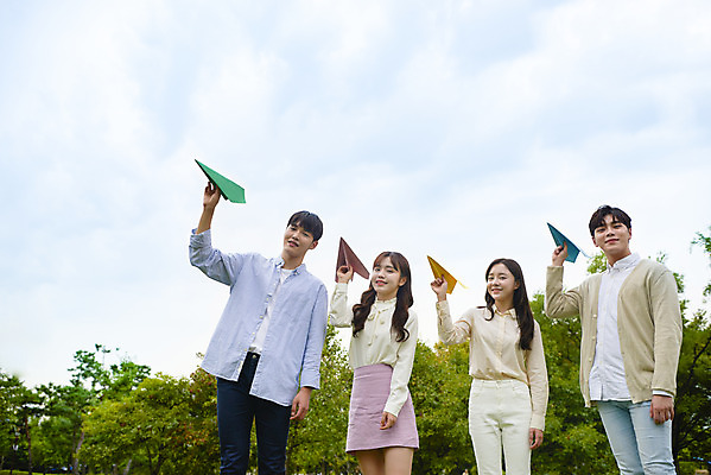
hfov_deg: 55.8
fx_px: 672
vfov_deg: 38.9
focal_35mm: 34
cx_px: 356
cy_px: 238
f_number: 4.5
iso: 320
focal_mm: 34
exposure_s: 1/800
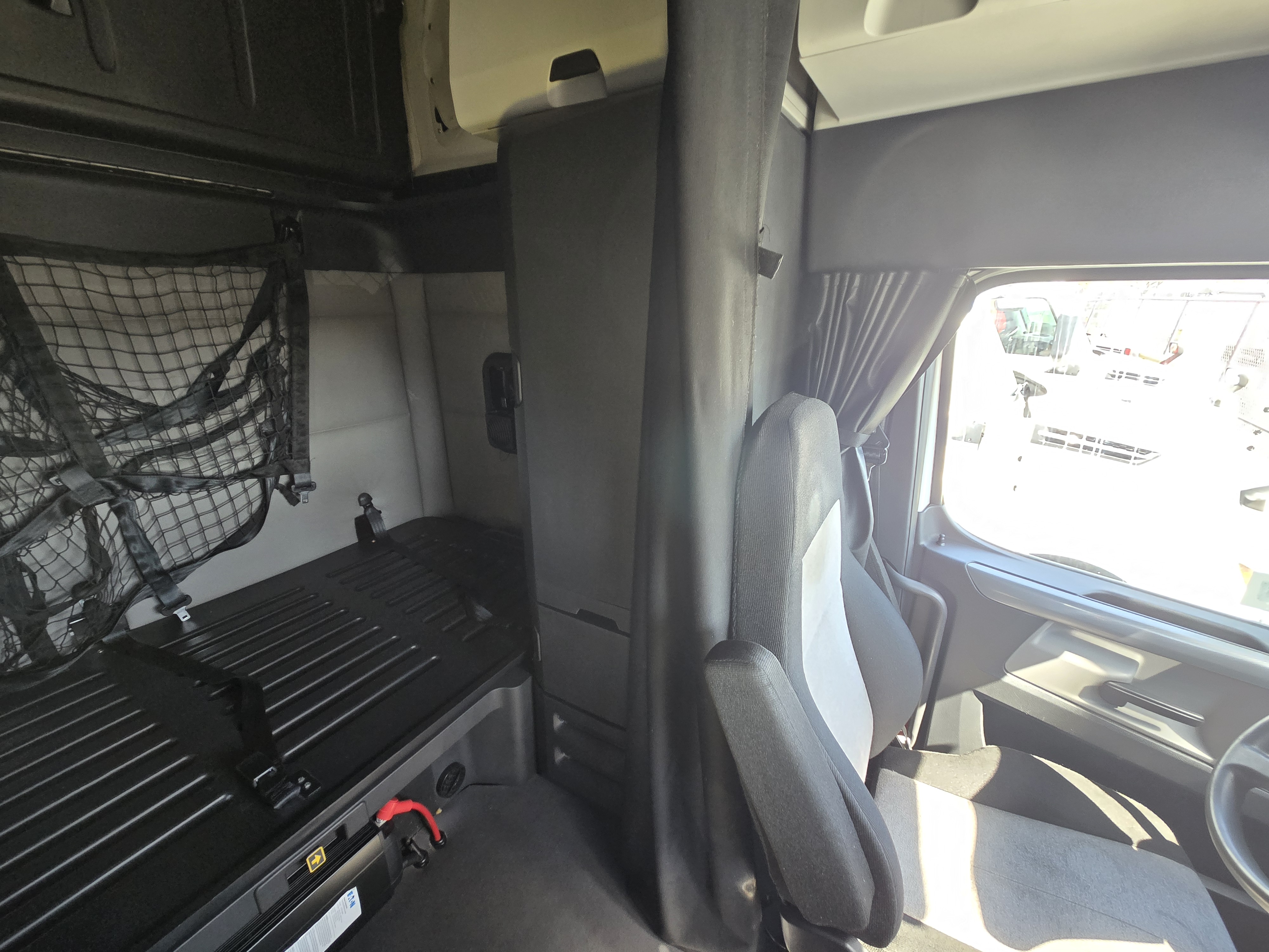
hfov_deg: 106.2
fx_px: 477
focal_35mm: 13
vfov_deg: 89.9
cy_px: 476
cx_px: 634
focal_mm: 2.2
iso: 200
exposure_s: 1/60
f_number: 2.2
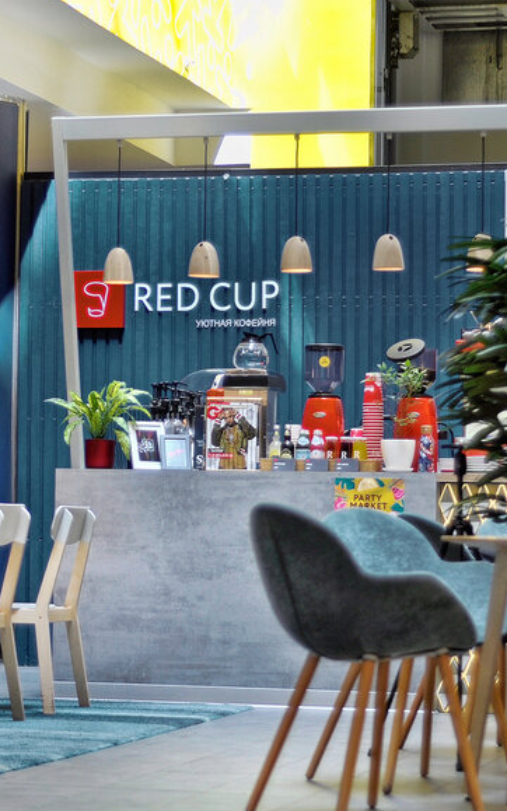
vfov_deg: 18.0
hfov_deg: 11.3
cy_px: 405
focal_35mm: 116
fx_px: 2564
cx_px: 102
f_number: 1.8
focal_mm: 50
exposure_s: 1/200
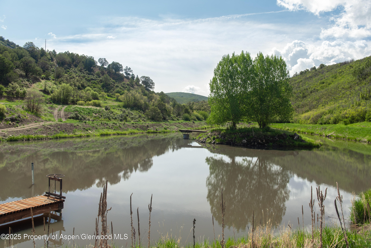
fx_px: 320
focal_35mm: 31
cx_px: 186
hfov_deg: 60.3
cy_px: 124
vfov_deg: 42.4
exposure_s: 1/400
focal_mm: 31
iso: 200
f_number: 7.1
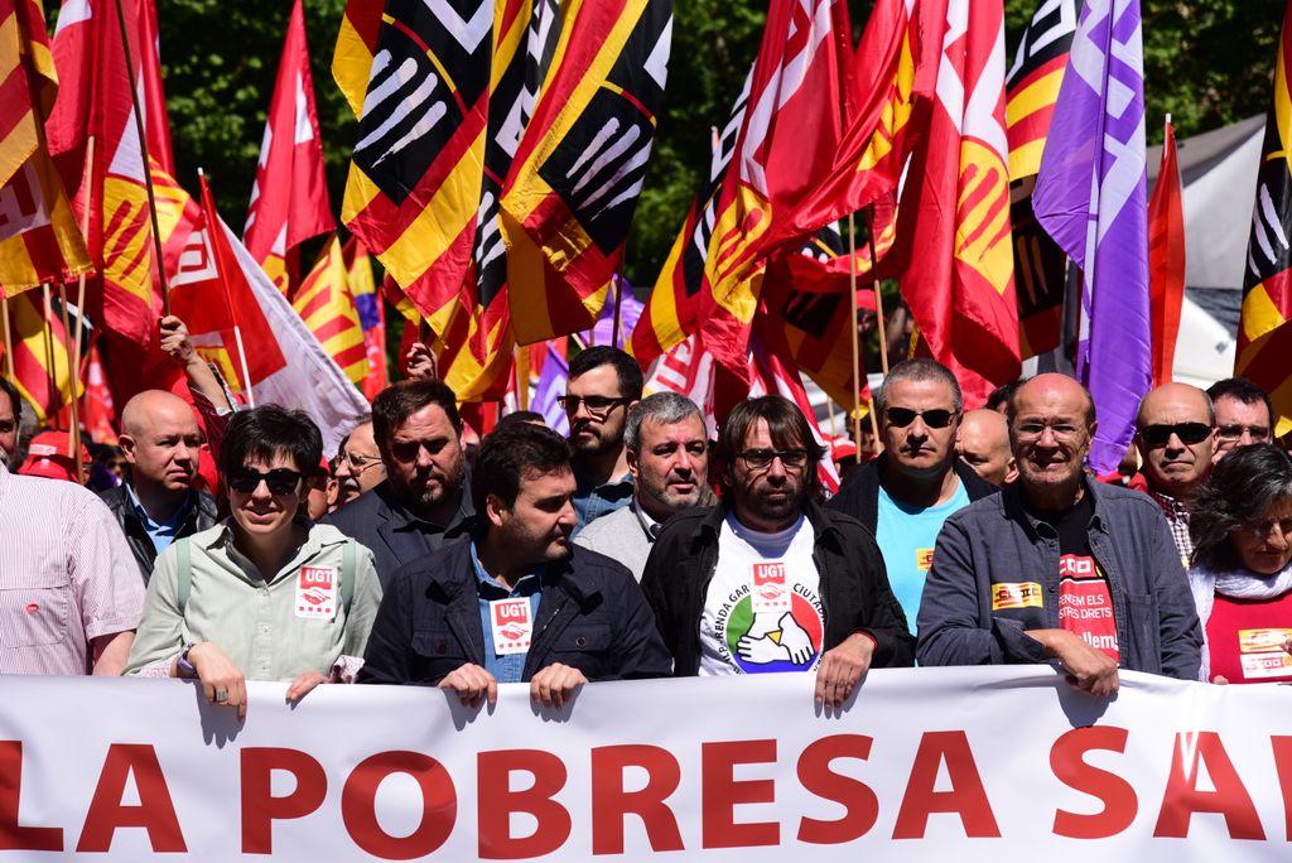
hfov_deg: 21.4
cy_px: 432
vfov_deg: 14.4
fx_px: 3411
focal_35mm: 95
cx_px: 646
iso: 400
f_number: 5.6
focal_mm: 95
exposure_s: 1/3200
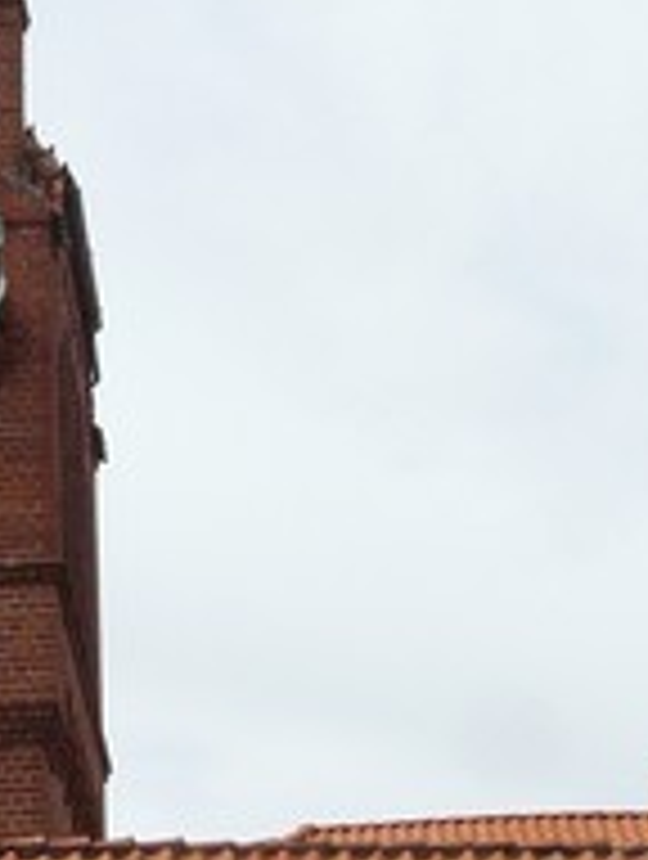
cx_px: 14
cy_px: 986
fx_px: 2911
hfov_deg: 12.6
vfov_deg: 16.2
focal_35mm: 117
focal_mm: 4.6
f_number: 6.3
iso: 100
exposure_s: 1/400
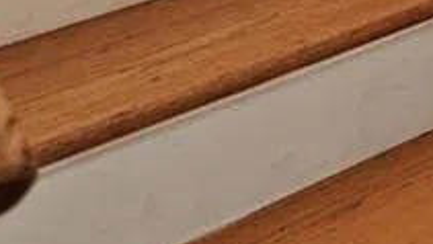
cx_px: 1174
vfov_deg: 8.7
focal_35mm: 111
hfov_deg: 12.5
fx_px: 1275
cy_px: -534
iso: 100
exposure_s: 1/40
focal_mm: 14
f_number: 3.2
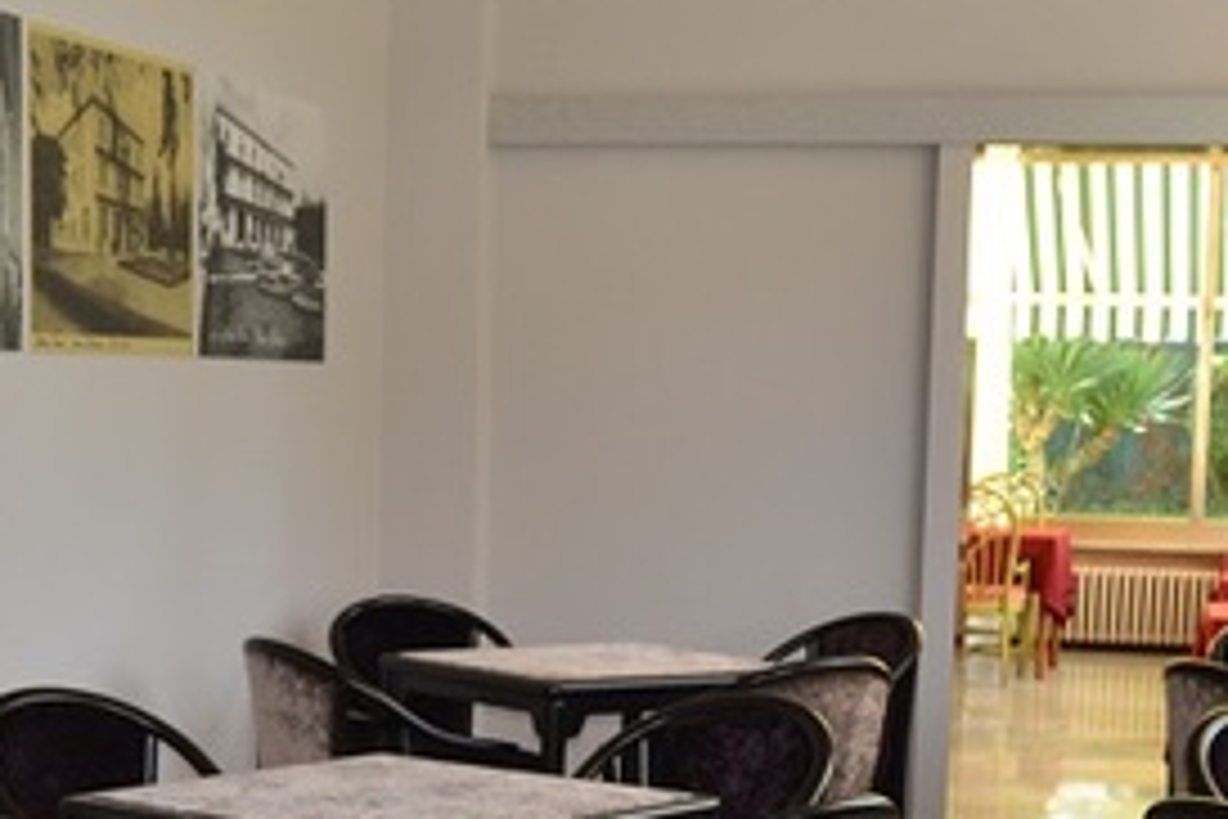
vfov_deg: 16.7
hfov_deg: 25.6
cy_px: 916
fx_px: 2695
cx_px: 454
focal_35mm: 79
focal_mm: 18
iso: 400
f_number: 3.5
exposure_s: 1/100
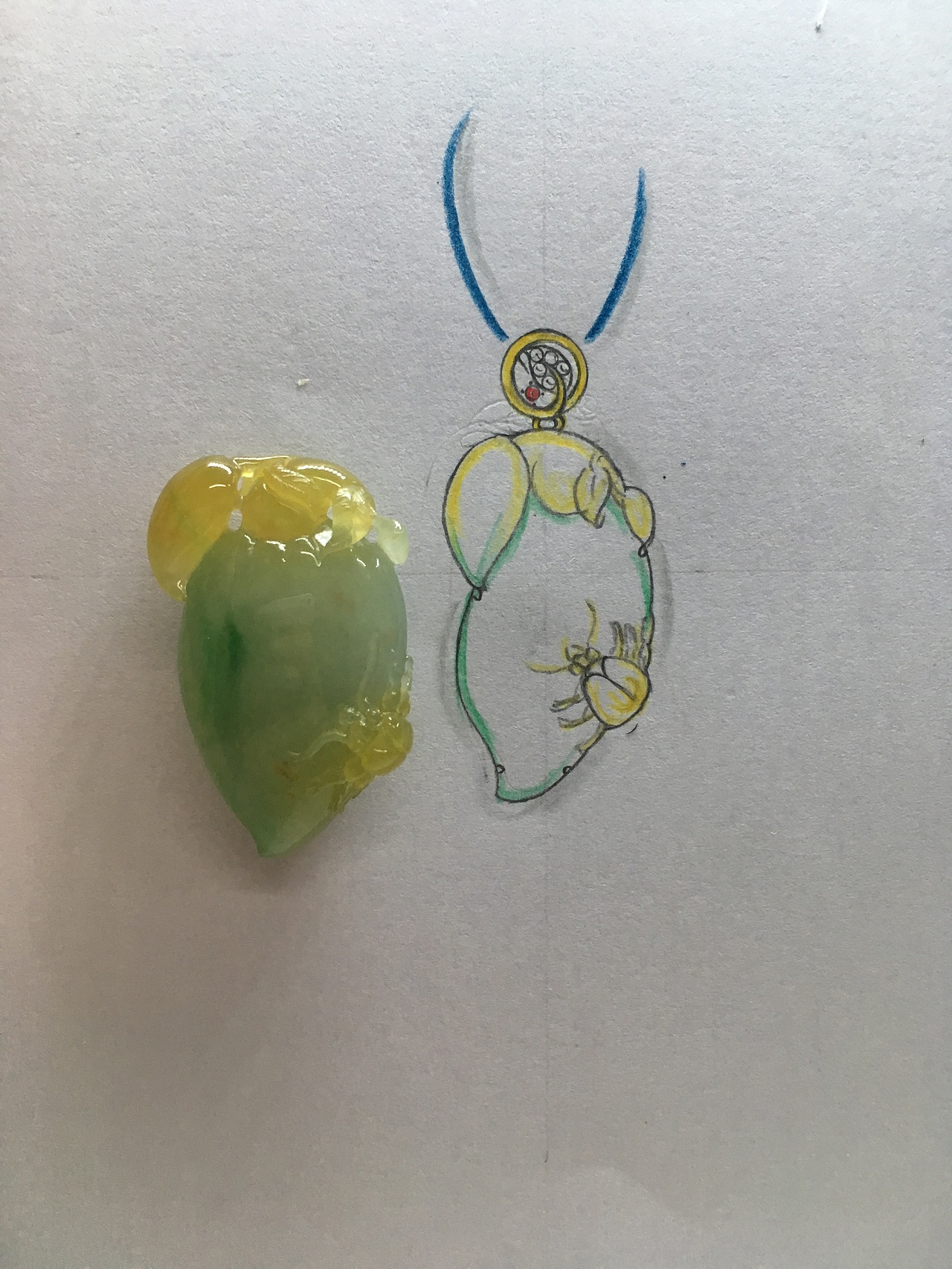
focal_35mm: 29
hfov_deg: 48.2
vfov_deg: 61.7
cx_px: 476
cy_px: 634
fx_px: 1064
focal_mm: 4.15
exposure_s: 1/33
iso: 50
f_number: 2.2
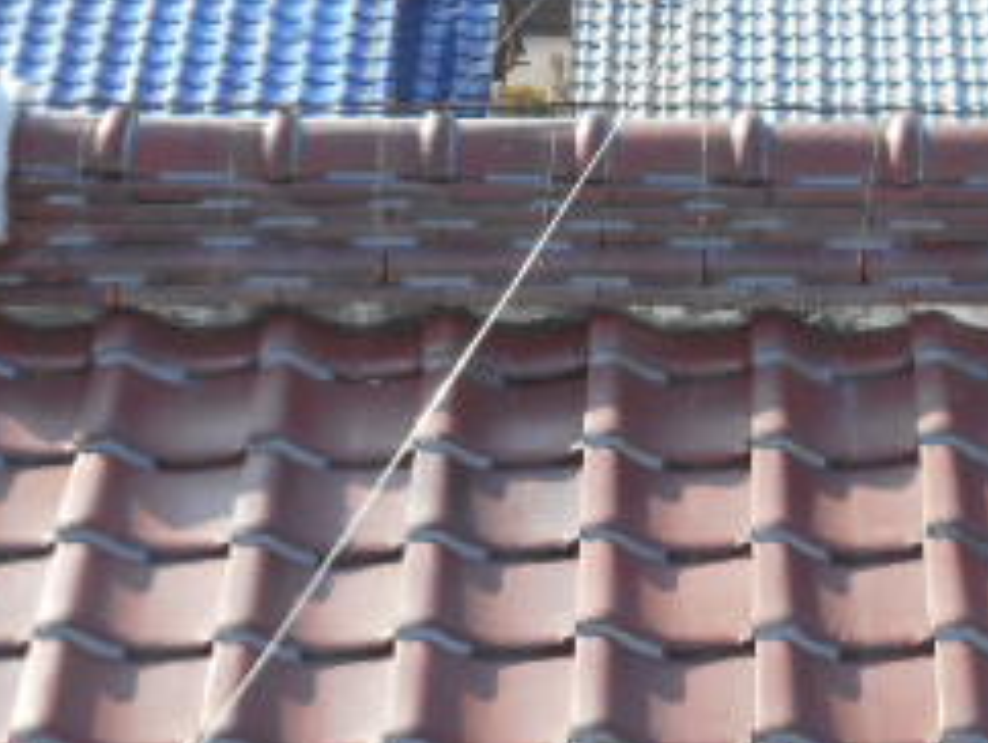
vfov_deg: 11.3
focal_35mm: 132
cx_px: 988
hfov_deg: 14.7
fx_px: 3771
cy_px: 347
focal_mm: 8.8
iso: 80
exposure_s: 1/160
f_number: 4.5
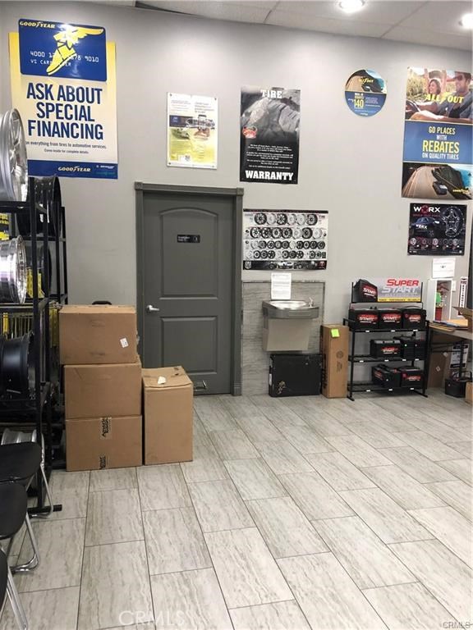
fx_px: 510
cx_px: 236
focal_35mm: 28
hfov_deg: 49.7
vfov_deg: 63.4
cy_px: 315
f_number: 1.8
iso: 40
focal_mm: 3.99
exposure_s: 1/20
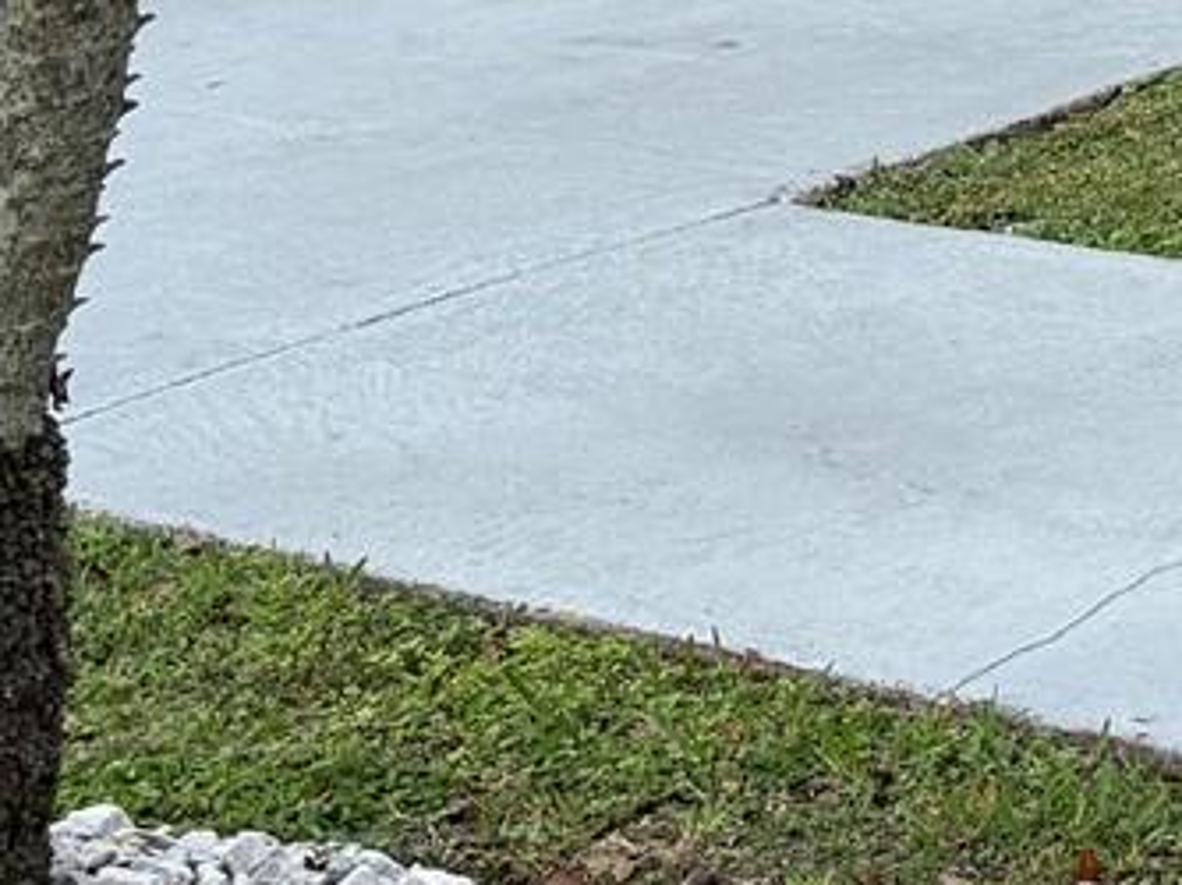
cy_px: -595
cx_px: 2314
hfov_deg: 14.4
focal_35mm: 115
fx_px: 3924
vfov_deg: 12.0
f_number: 1.78
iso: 100
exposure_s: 1/2232
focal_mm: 6.76
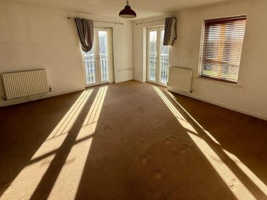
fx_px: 139
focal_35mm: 18
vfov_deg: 70.2
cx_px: 141
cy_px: 72
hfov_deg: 87.7
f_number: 2.2
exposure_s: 1/307
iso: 50
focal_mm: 2.22
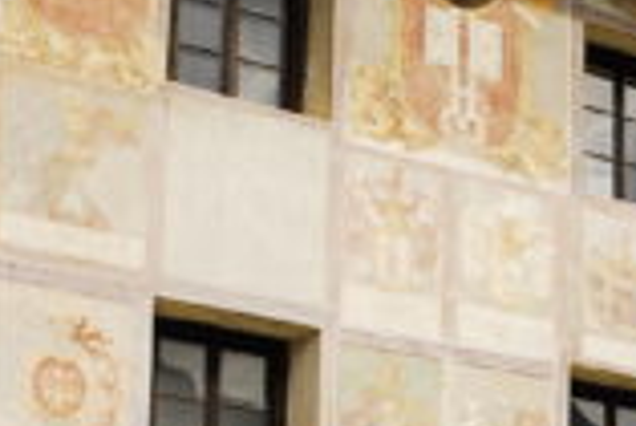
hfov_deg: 16.5
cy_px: 588
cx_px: 662
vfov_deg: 11.0
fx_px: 2140
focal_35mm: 121
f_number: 8
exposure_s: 1/160
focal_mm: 24
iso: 100
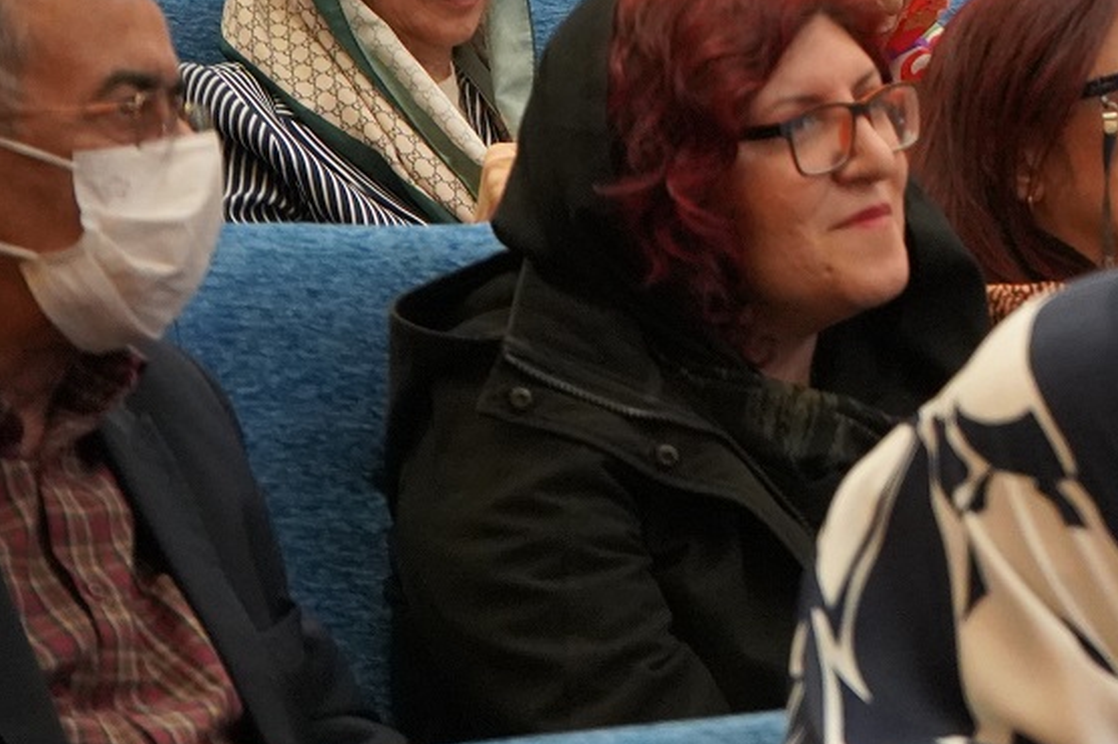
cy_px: 131
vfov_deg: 7.2
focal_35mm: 189
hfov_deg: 10.6
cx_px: 1504
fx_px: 5866
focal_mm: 70
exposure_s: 1/160
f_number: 5.6
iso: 8000
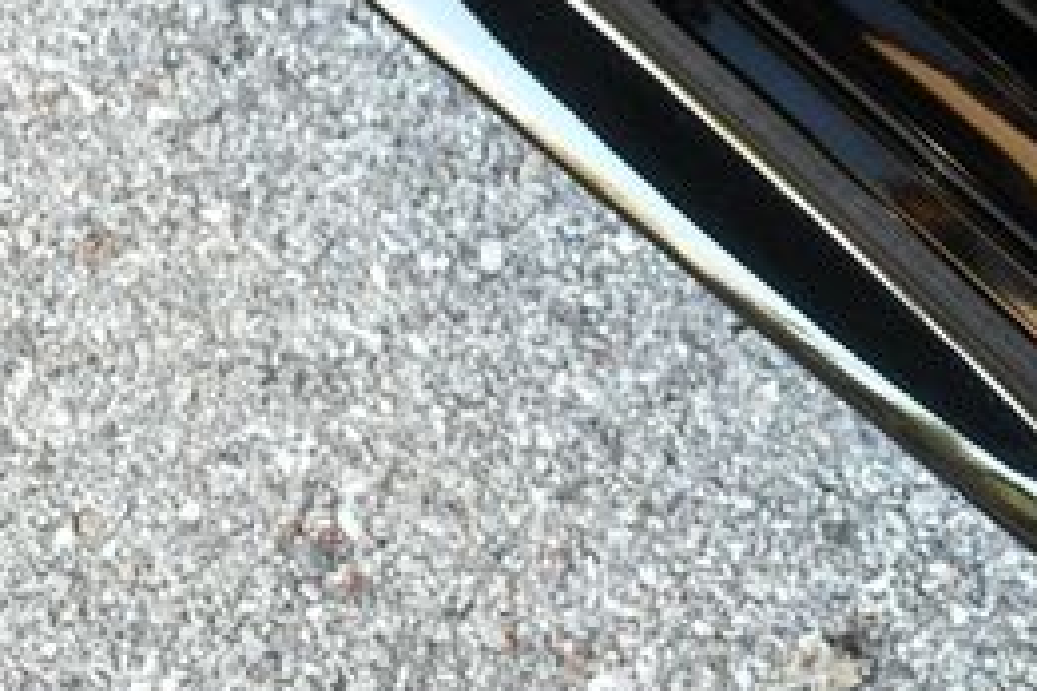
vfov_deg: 12.5
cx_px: 1136
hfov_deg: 18.2
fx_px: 3111
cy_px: -54
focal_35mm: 108
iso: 800
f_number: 3.8
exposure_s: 1/200
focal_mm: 22
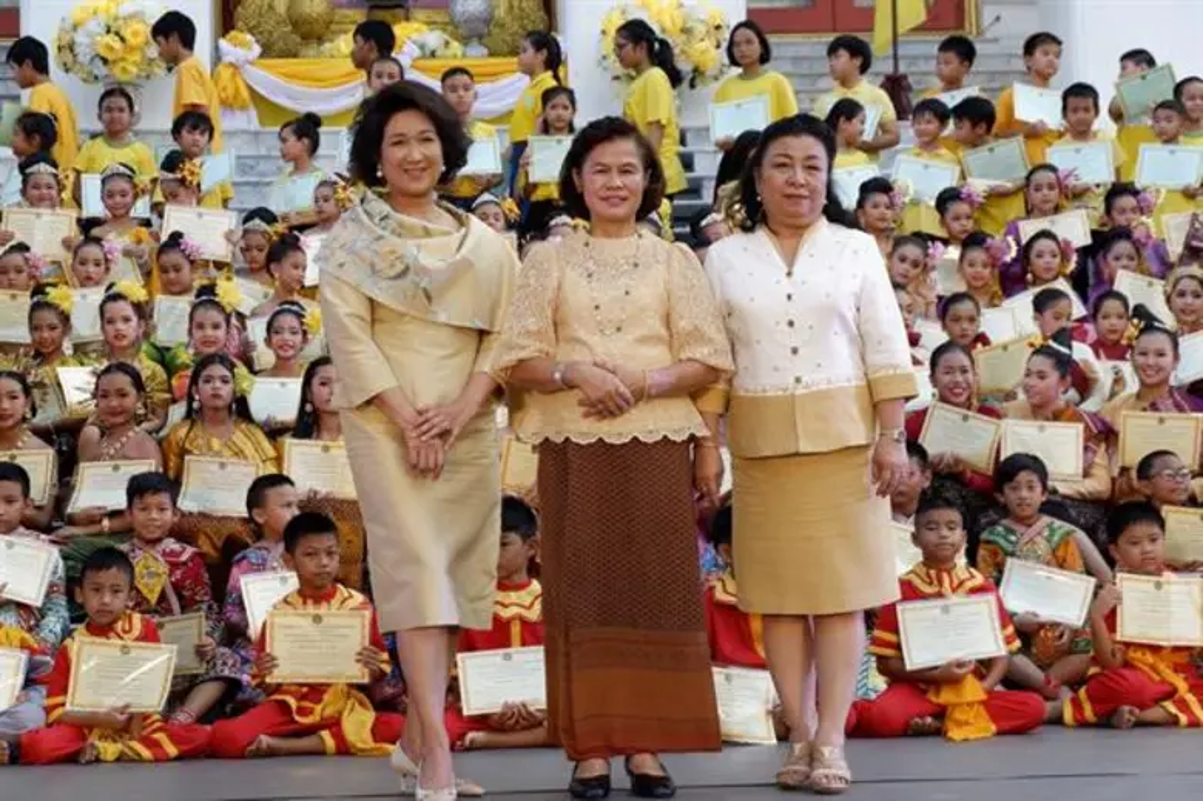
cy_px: 400
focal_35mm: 72
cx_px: 602
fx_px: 2404
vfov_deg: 18.9
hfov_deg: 28.1
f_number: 5.6
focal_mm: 48.4
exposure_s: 1/140
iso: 320
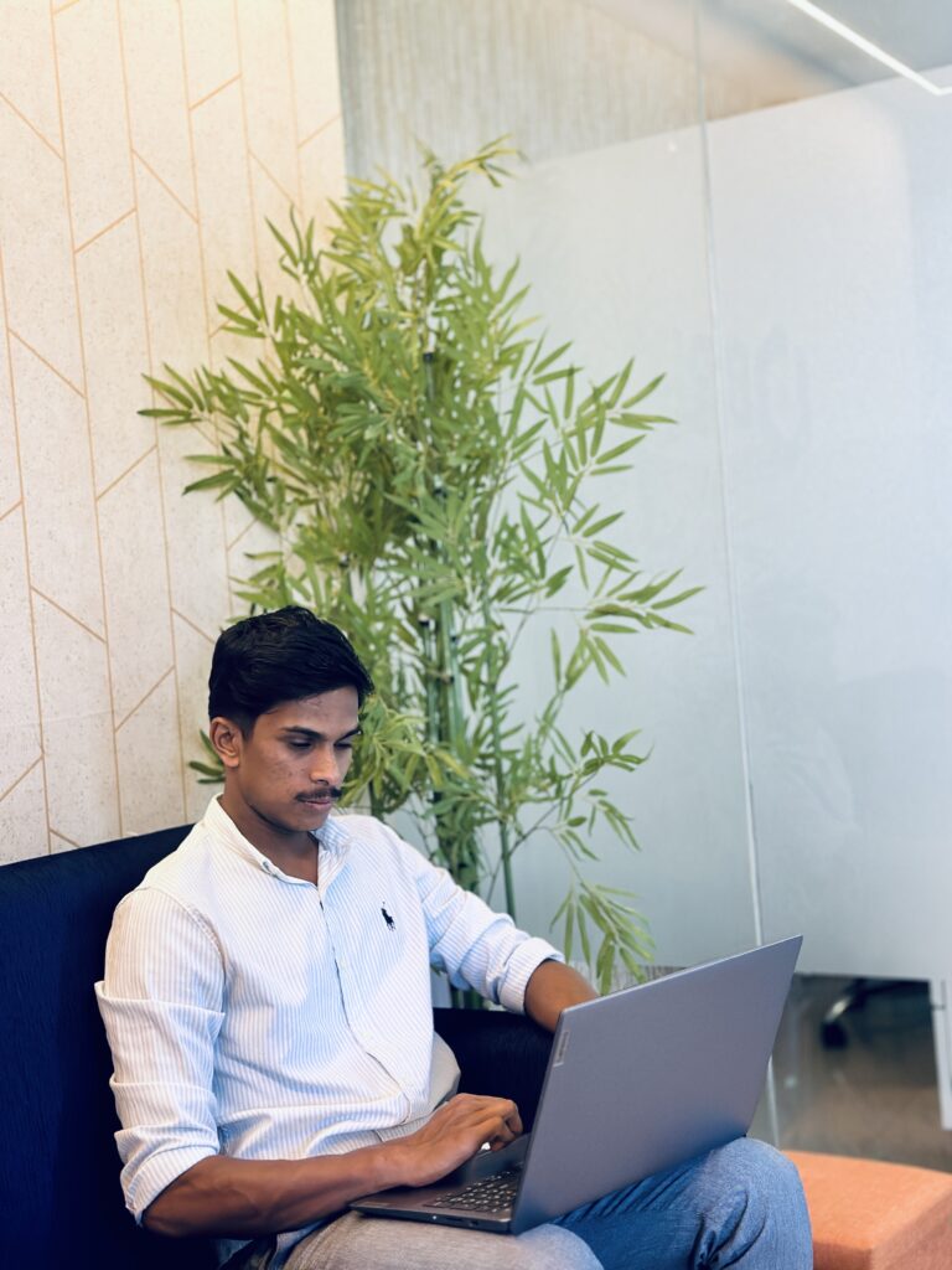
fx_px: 1760
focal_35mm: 48
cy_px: 635
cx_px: 476
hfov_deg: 30.3
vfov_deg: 39.7
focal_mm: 6.86
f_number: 1.78
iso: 400
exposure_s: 1/58
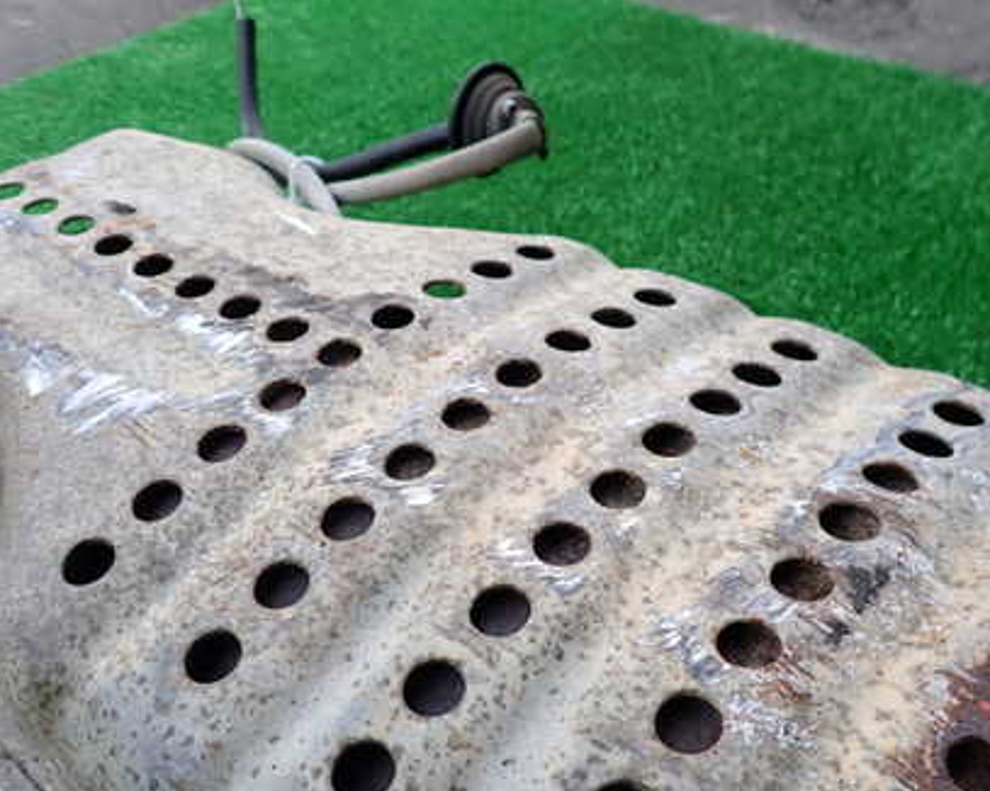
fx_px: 1054
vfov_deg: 40.9
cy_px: 470
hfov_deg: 50.3
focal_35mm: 36
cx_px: 457
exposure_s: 1/400
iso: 100
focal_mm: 4.5
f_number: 2.8
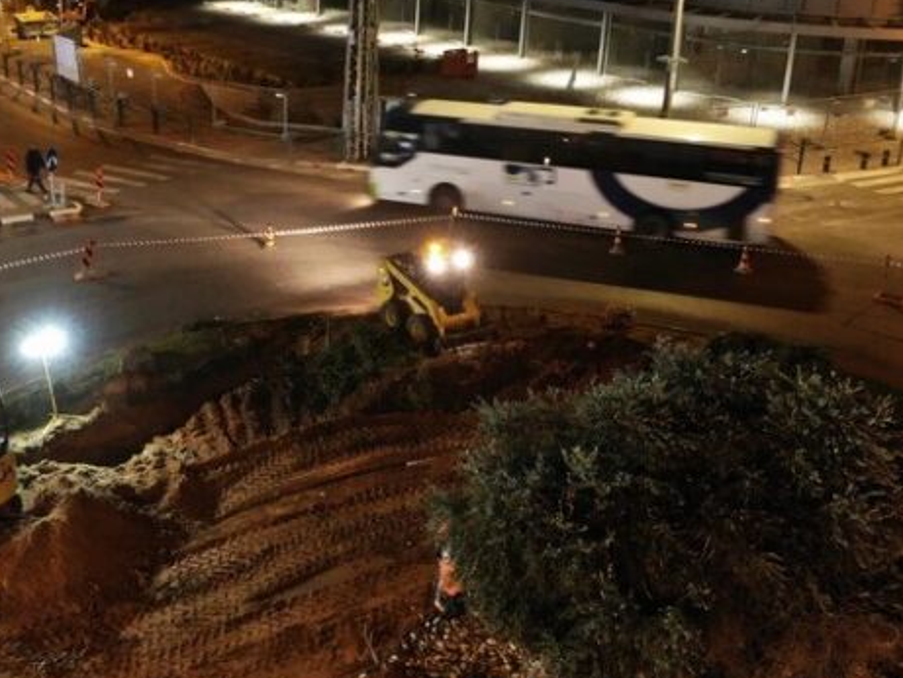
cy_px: 237
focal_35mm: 40
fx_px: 1044
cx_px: 323
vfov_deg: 35.7
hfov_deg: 46.3
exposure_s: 1/8
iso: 800
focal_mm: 4.5
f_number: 2.8
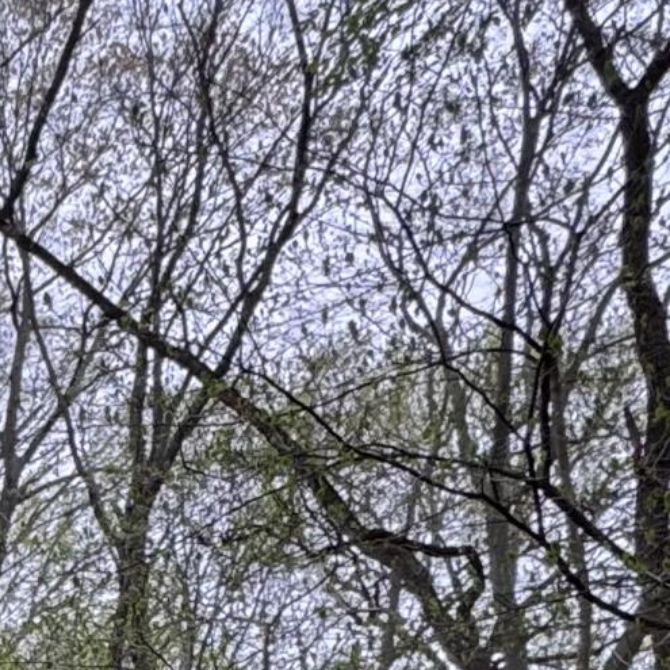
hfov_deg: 15.8
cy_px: 1161
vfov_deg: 18.6
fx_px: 1642
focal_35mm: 75
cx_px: -808
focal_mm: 2.22
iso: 64
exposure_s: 1/99
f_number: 2.2
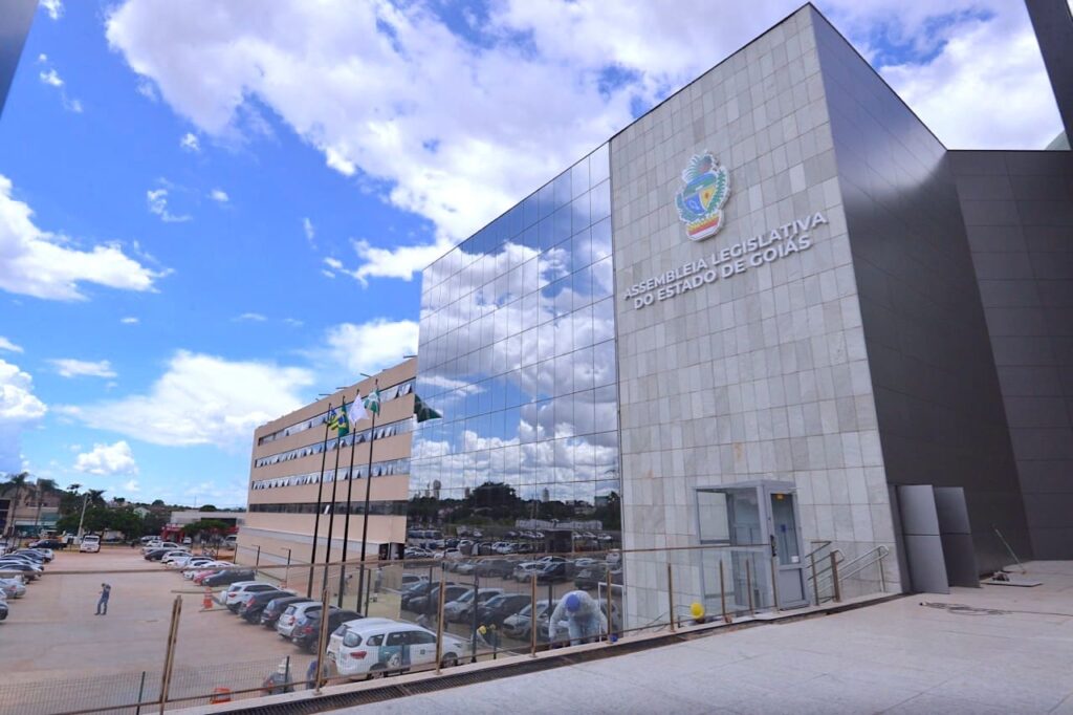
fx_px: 566
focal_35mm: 19
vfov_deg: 64.5
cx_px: 536
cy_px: 358
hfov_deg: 86.9
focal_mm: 19
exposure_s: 1/2000
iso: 2000
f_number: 13
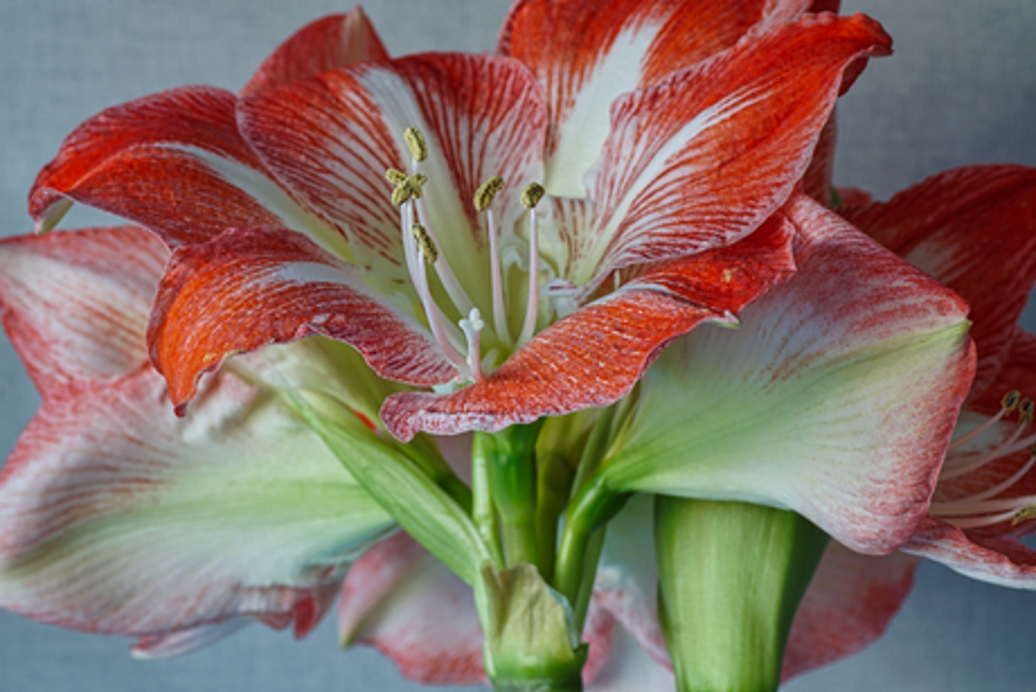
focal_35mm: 135
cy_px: 346
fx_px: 3886
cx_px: 518
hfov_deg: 15.2
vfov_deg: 10.2
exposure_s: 1/1.43
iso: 100
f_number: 13
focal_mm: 90
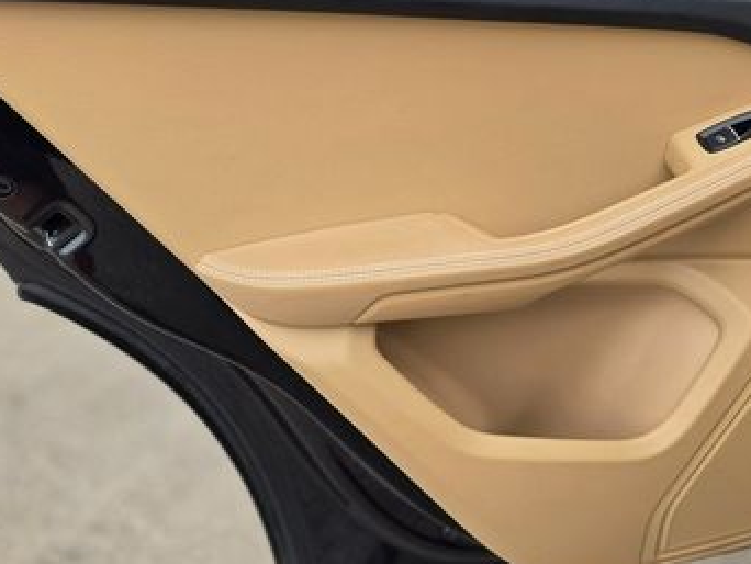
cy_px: 230
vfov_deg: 33.5
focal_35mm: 43
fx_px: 934
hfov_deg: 43.6
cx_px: 446
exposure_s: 1/359
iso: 50
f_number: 1.7
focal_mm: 6.3
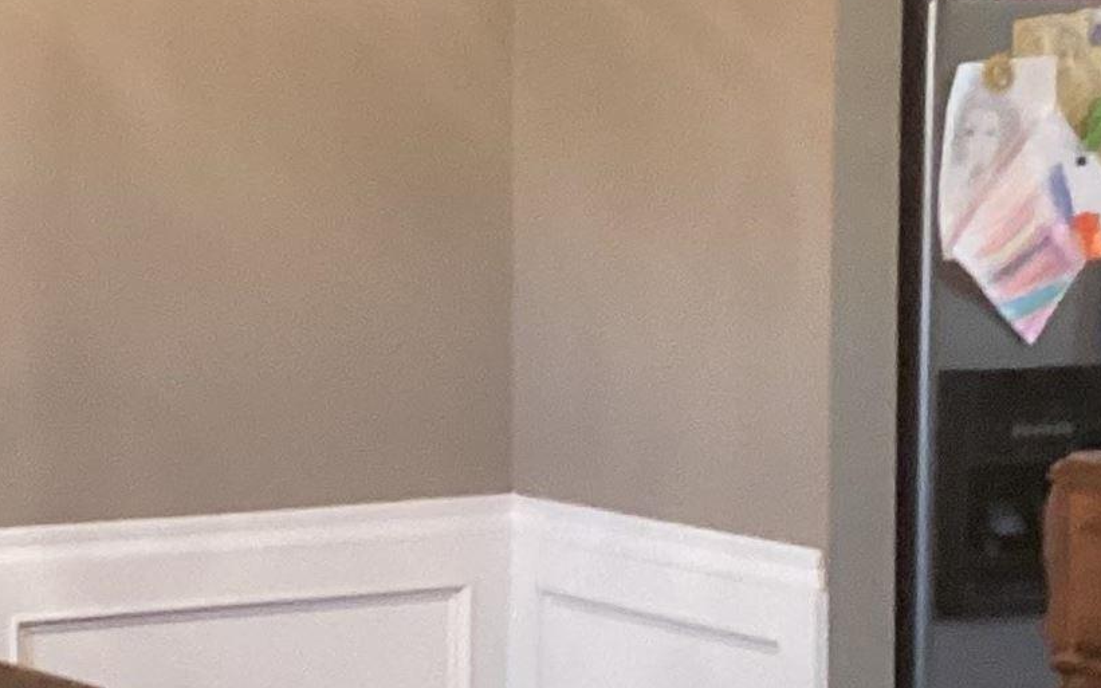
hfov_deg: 16.7
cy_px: 453
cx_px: 99
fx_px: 3690
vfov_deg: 10.6
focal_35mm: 123
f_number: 2.4
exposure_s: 1/40
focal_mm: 3.3
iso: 250
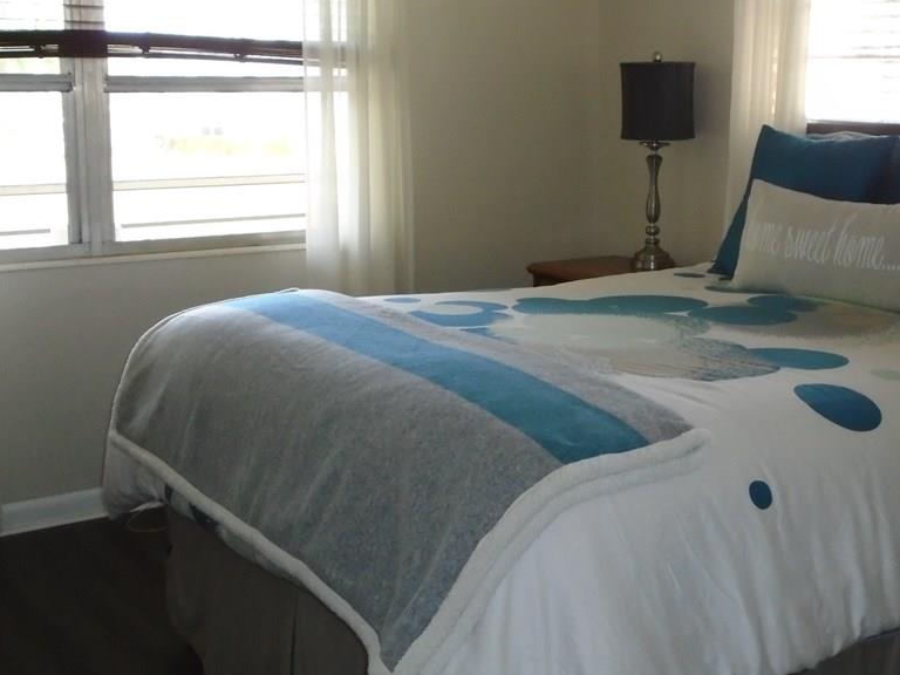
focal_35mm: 48
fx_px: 1248
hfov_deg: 39.3
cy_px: 260
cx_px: 580
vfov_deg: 30.2
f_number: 3.8
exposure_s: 1/40
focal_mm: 6.4
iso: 400
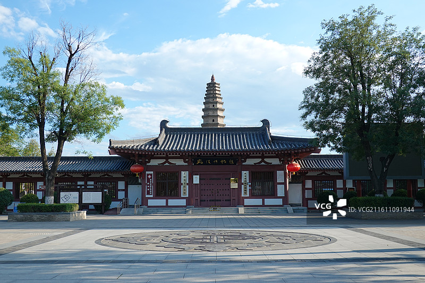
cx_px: 212
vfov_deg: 31.2
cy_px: 142
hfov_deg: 45.4
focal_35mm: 43
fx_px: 508
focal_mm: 15.9
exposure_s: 1/500
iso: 125
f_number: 4
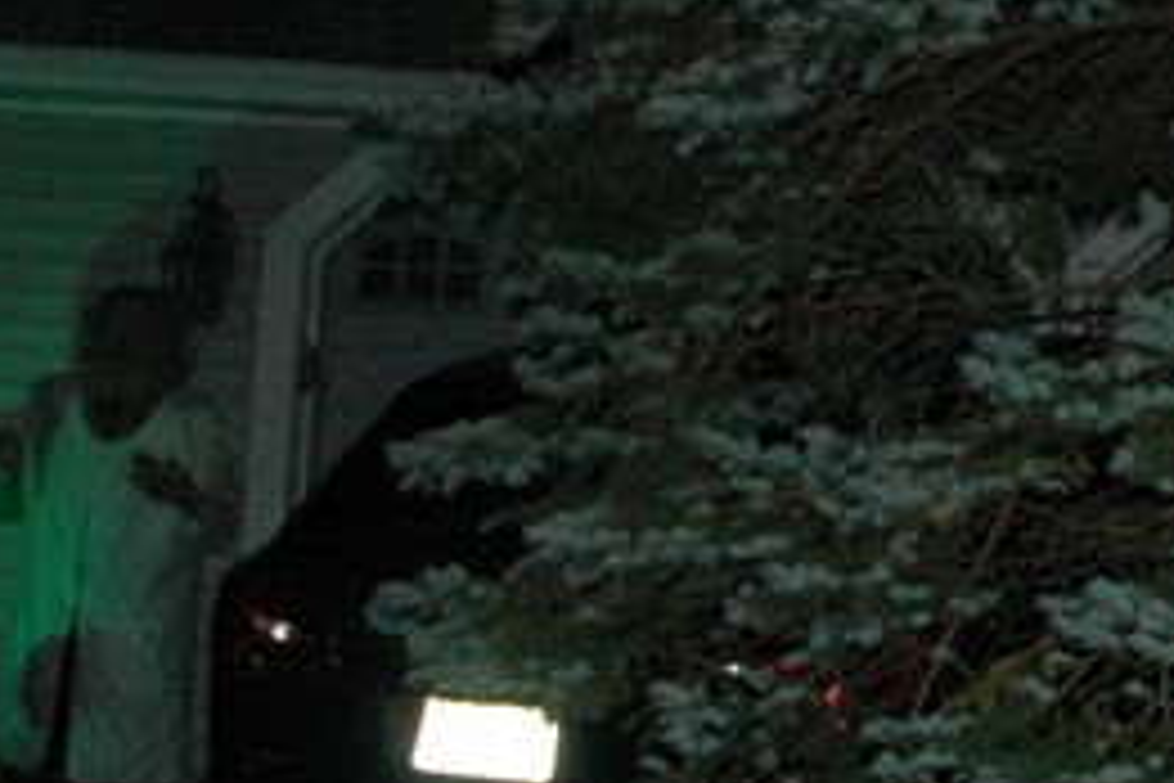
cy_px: 630
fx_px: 5618
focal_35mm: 172
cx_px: 2645
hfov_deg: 10.5
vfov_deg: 8.0
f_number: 4
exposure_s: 1/60
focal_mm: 25
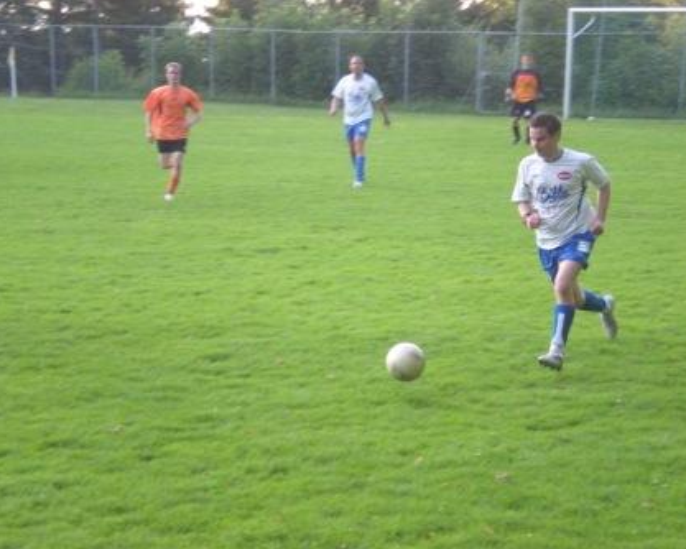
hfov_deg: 17.5
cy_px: 274
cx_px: 336
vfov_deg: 14.0
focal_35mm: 110
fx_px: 2234
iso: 595
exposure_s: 1/125
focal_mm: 17.3
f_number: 5.7
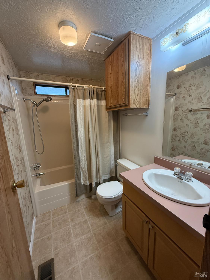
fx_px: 113
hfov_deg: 85.7
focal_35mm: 14
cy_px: 140
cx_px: 105
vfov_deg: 102.1
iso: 320
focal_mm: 2.22
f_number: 2.2
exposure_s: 1/120
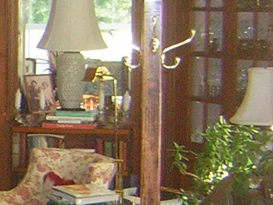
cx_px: -185
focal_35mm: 133
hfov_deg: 13.6
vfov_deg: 11.1
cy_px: 131
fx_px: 1049
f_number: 2.6
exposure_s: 1/60.1
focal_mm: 4.7
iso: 151
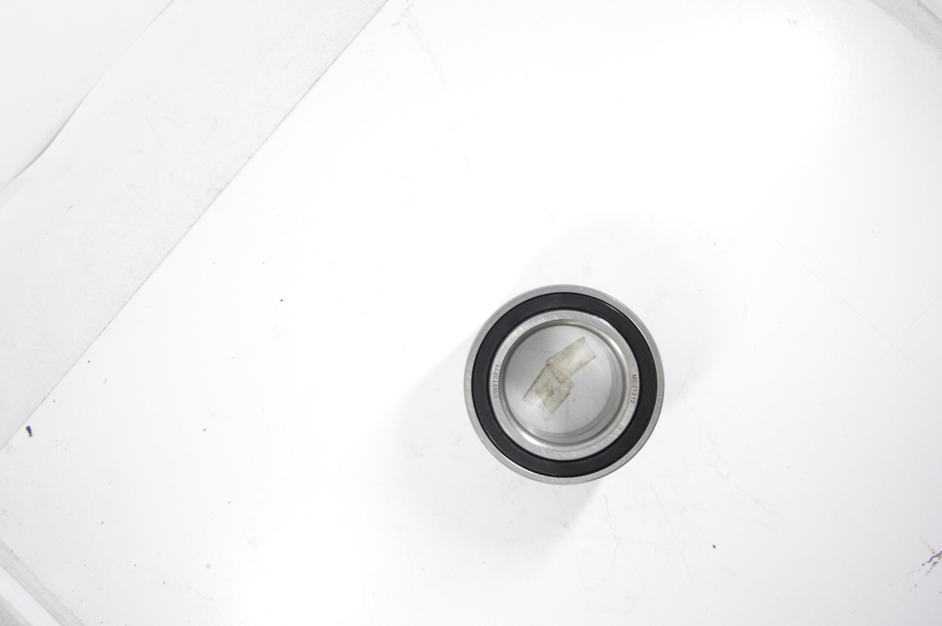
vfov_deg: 36.8
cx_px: 471
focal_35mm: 36
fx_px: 941
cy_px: 313
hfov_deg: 53.2
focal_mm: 24
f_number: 7.1
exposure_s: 1/100
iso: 3200
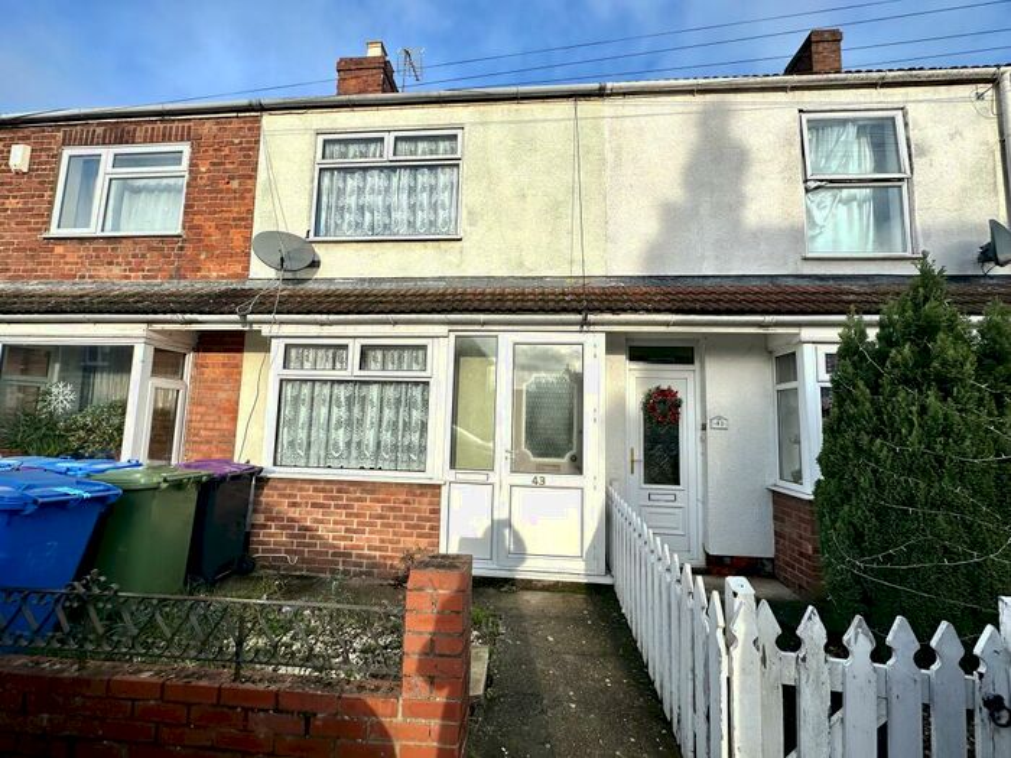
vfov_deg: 85.7
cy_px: 379
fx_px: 409
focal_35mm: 14
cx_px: 506
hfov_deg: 102.1
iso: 40
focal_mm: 2.22
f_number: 2.2
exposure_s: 1/1855
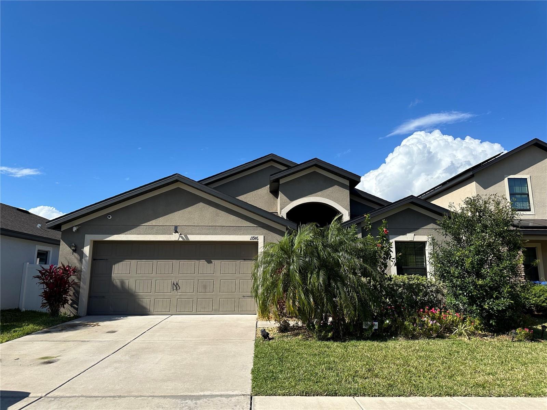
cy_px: 205
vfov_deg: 56.8
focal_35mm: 24
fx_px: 379
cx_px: 274
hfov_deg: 71.6
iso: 80
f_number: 1.78
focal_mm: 6.86
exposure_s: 1/5263
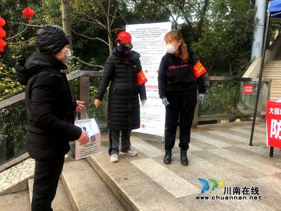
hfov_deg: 61.7
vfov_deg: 48.2
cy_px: 106
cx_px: 140
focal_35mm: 29
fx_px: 235
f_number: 2.2
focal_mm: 4.15
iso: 25
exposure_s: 1/308
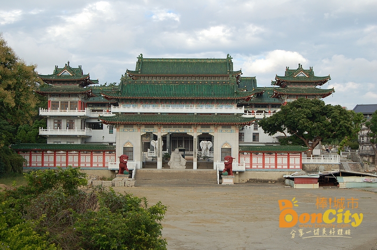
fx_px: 596
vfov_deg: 23.7
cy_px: 125
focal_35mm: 57
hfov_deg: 35.1
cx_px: 188
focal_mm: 38
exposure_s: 1/250
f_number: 8
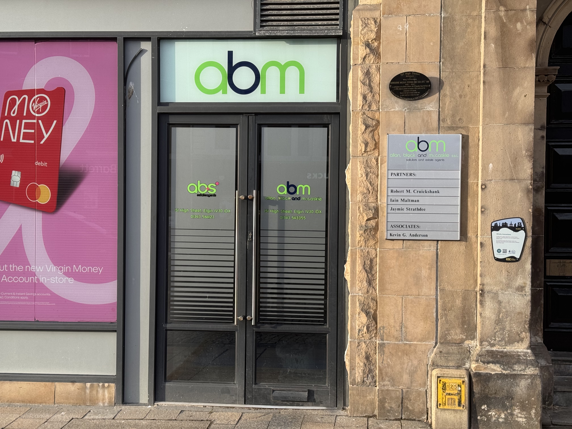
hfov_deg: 39.7
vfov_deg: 30.3
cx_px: 286
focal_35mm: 48
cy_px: 214
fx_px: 793
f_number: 1.78
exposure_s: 1/731
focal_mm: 6.76
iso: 64
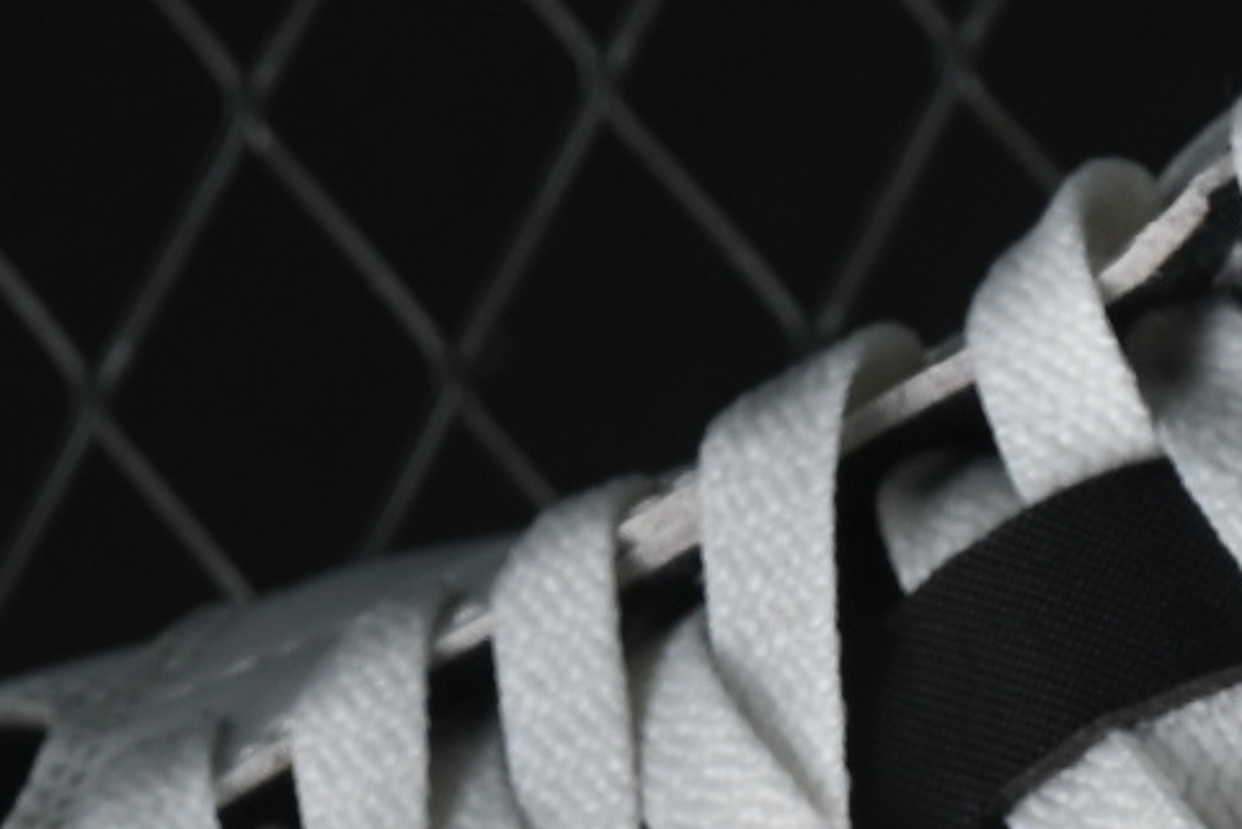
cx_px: 1415
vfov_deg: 3.1
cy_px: 1927
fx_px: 14977
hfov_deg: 4.7
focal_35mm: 434
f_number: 7.1
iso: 160
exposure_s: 1/60
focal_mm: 50
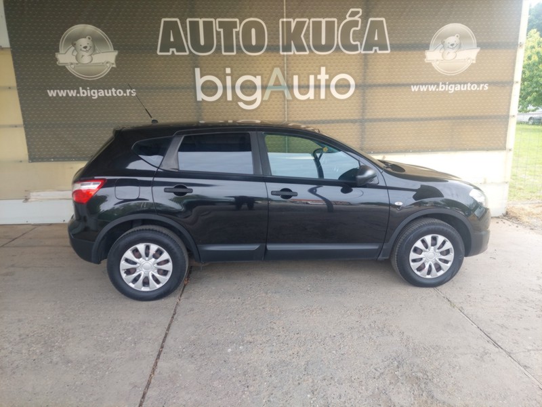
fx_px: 391
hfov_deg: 69.4
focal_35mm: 25
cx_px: 271
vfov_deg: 54.9
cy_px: 204
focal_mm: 5.23
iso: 40
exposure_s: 1/202
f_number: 1.8
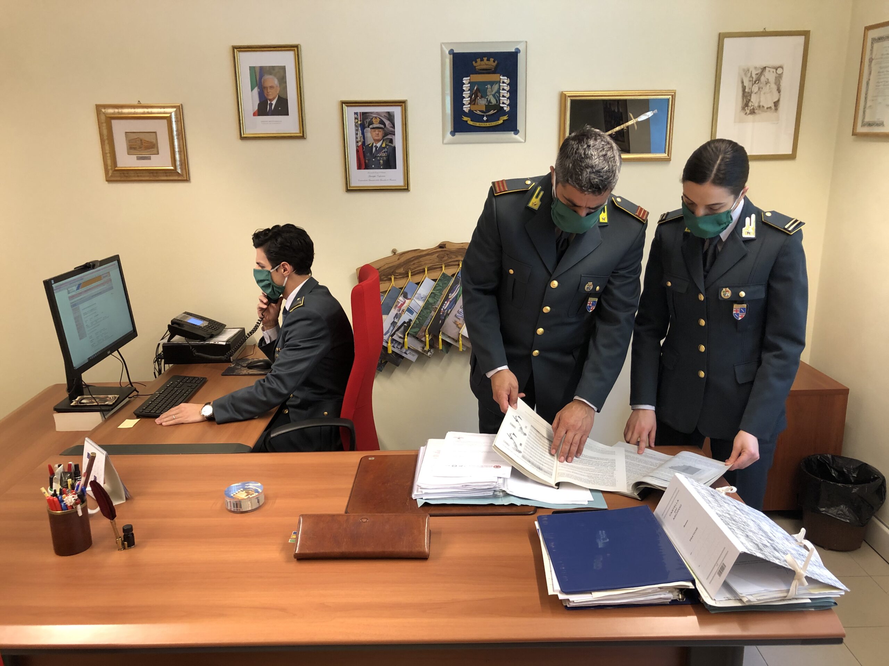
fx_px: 719
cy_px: 333
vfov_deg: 49.7
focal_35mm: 28
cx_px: 444
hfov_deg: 63.4
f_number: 1.8
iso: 40
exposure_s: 1/25
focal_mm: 3.99
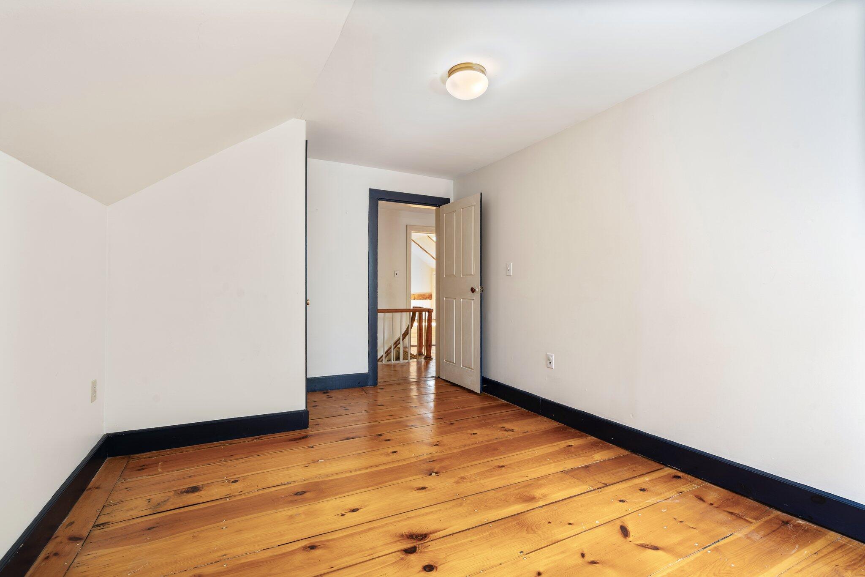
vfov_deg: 73.7
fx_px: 384
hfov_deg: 96.7
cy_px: 288
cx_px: 432
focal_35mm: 16
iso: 64
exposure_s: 2.5
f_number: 9
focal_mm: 16
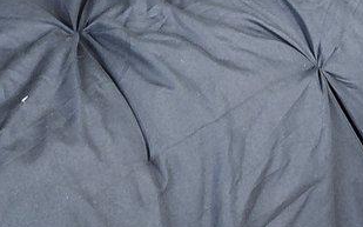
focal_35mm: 115
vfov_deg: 8.6
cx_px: 300
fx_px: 1137
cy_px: -538
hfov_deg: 17.9
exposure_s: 1/5
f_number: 9
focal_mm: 11.6
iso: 200
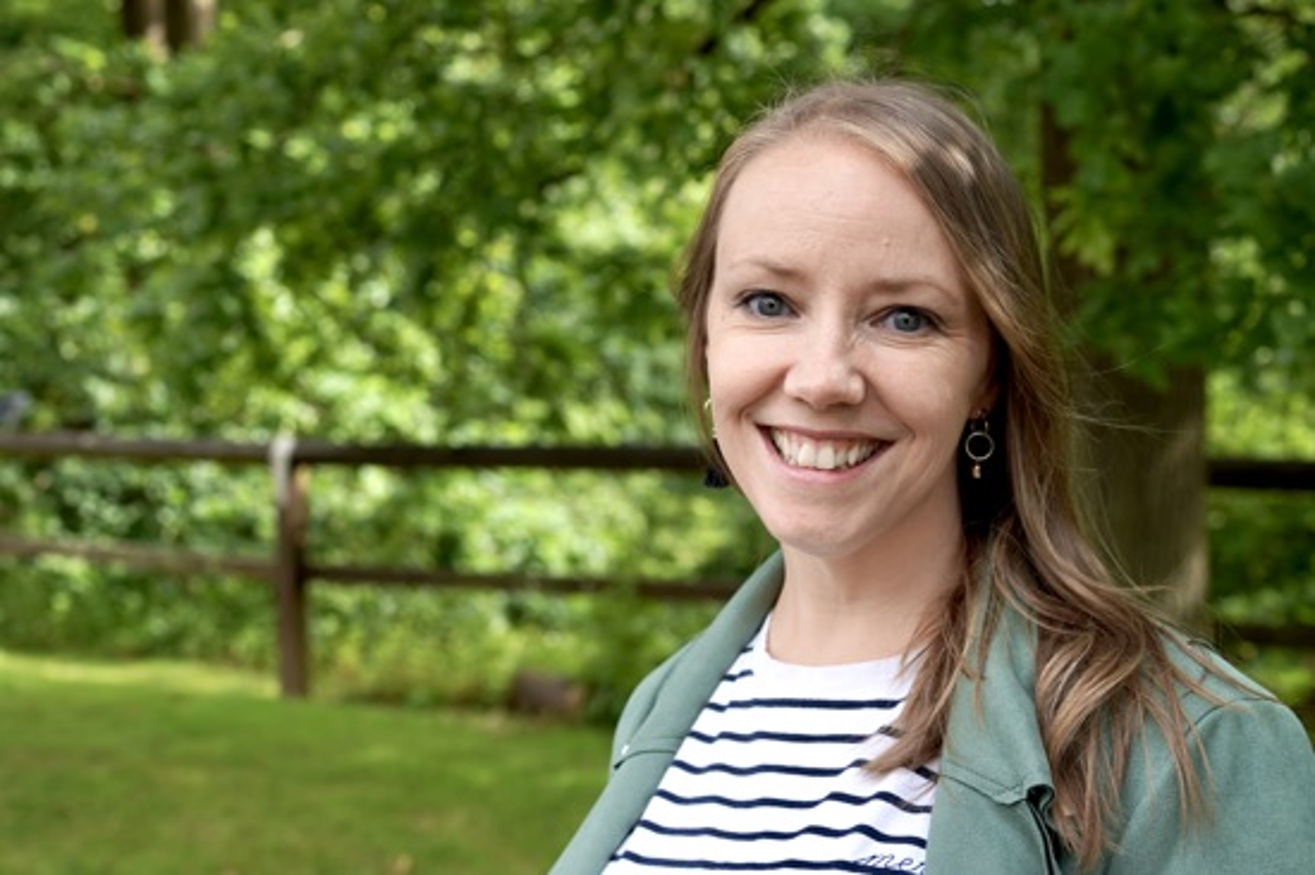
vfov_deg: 37.8
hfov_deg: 54.5
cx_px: 658
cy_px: 438
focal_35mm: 35
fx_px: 1278
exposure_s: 1/200
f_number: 4
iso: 100
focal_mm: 35
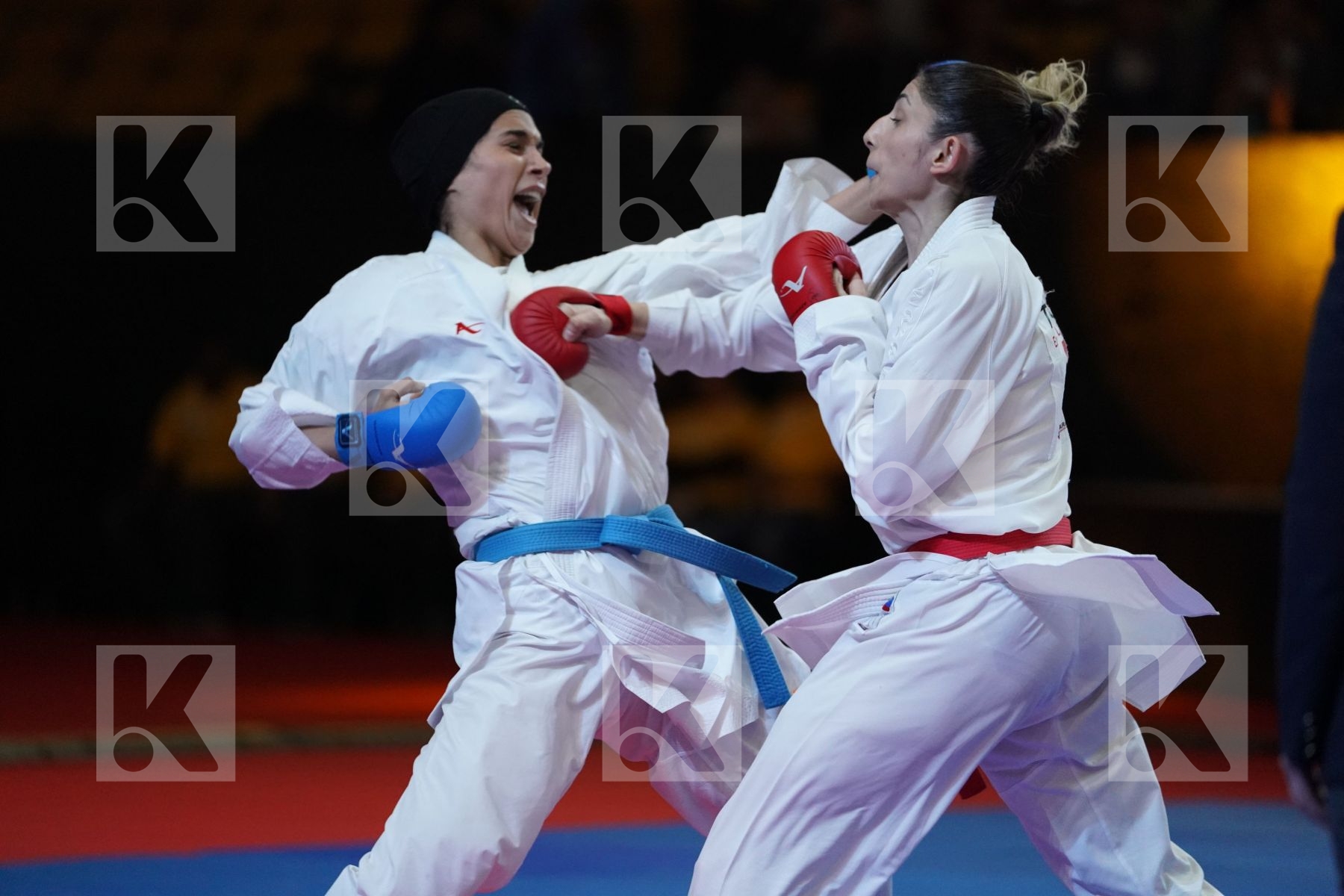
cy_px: 448
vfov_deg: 6.9
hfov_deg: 10.3
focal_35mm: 200
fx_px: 7466
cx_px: 672
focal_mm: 200
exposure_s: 1/1000
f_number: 2.8
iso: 5000
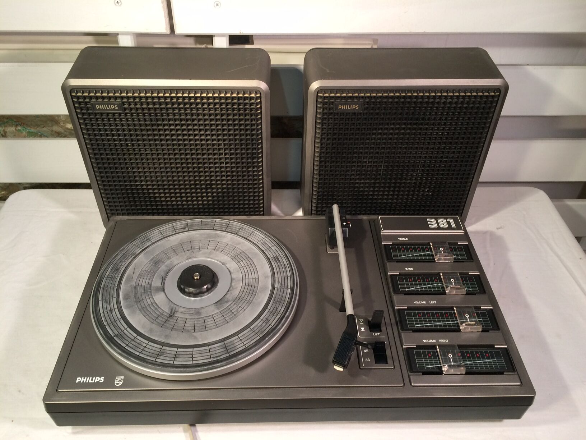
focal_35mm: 29
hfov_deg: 61.7
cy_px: 220
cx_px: 293
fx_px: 491
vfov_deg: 48.2
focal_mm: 4.15
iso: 50
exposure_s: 1/33
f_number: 2.2
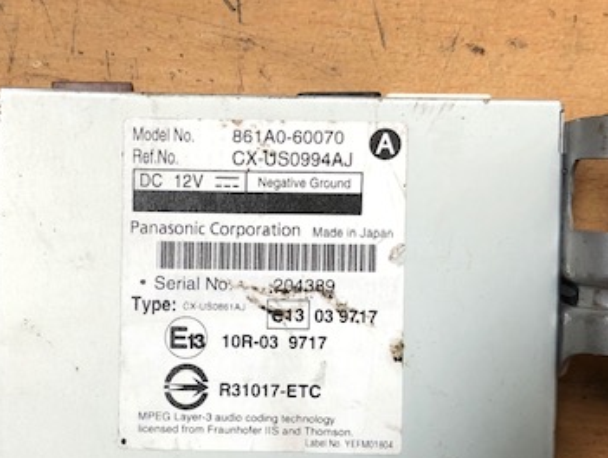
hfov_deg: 37.1
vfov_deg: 28.4
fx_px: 897
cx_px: 215
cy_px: 302
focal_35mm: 51
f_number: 1.8
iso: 64
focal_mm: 4
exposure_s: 1/15
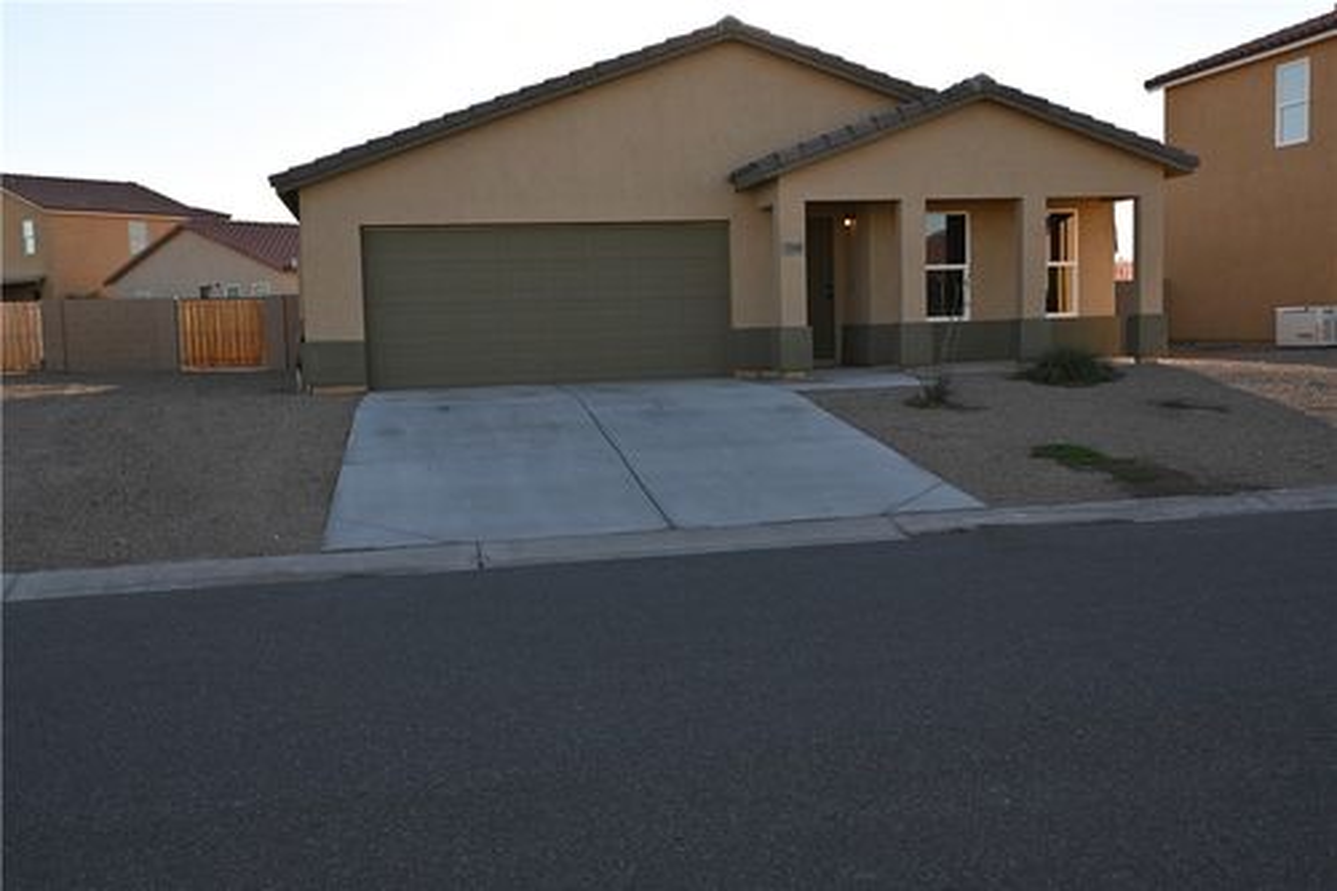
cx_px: 668
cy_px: 446
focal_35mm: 35
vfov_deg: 37.6
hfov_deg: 54.1
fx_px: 1309
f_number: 5.6
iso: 110
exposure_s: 1/250
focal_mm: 23.5
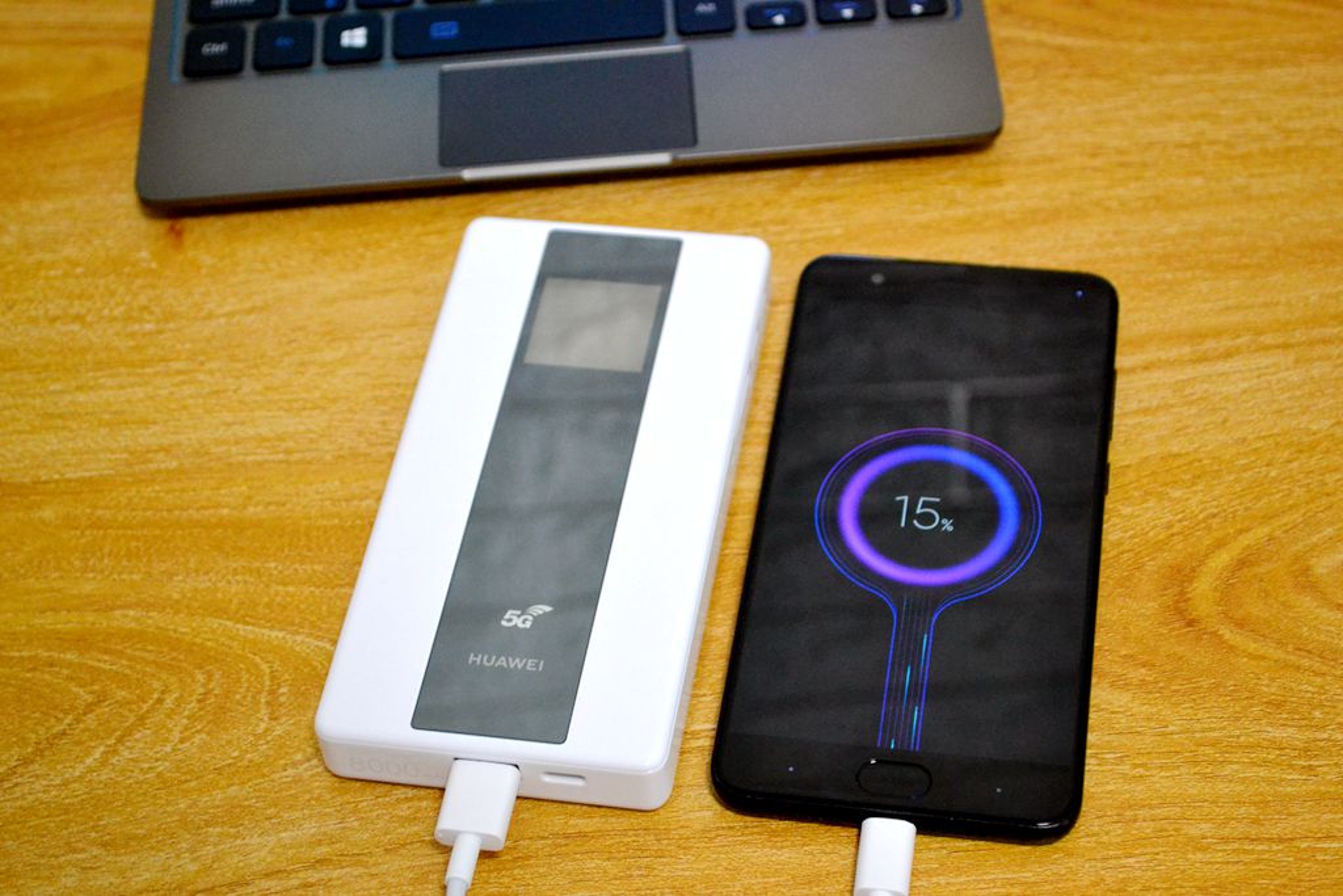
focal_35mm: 69
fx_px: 2574
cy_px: 448
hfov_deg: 29.2
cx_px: 672
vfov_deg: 19.7
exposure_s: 1/60
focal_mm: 46
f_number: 5.3
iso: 1800
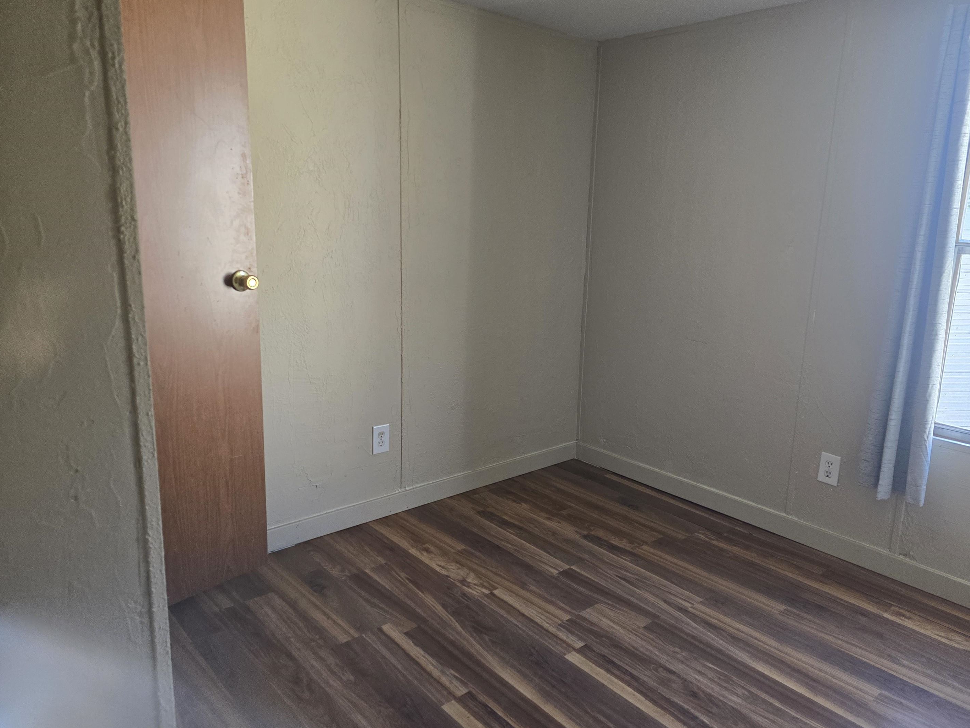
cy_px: 373
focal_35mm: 25
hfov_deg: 69.3
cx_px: 520
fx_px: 701
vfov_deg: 54.9
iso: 200
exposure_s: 1/120
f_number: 1.7
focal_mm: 6.3
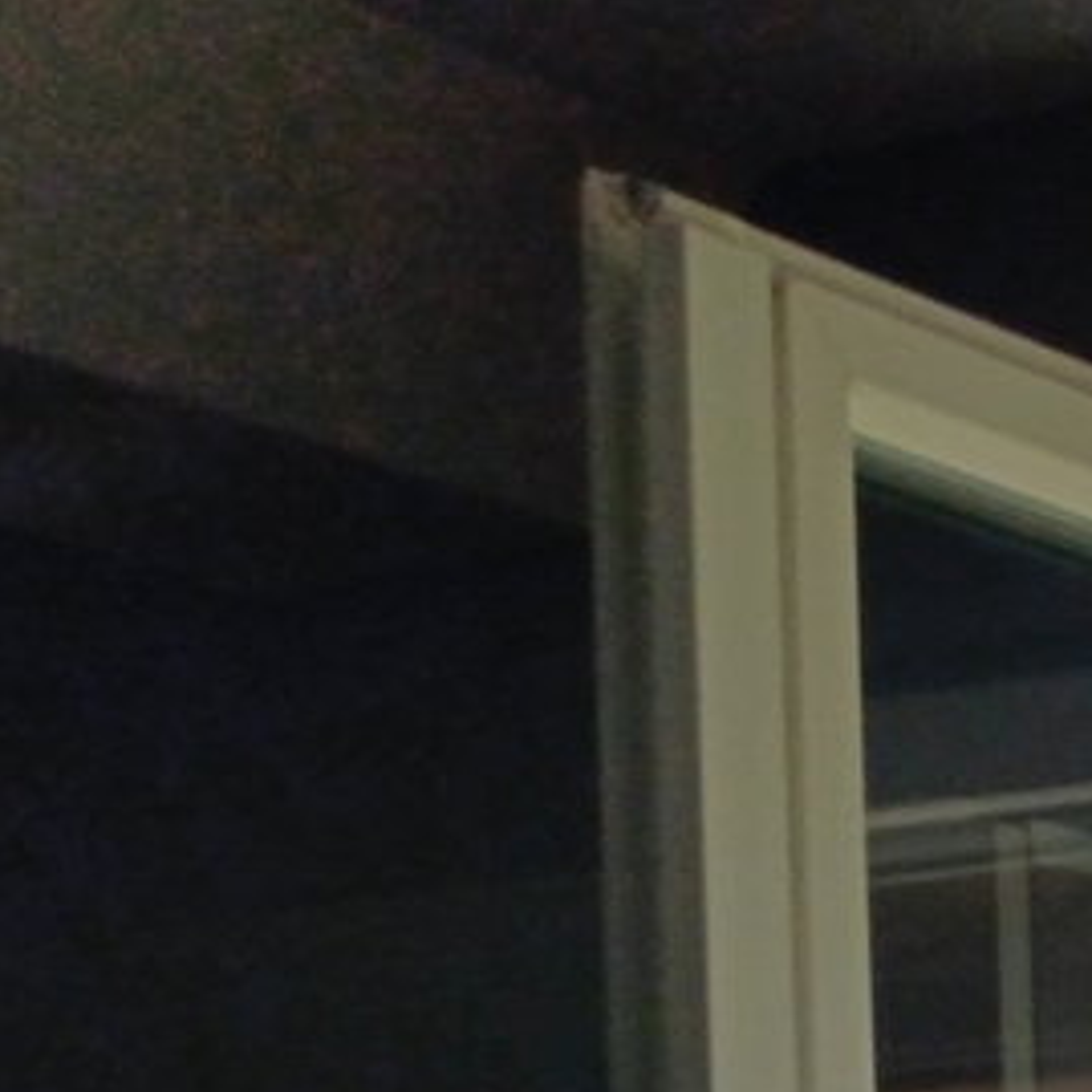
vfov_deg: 11.1
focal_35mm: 142
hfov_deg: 10.5
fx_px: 5068
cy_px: 2237
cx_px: 2655
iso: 100
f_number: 1.9
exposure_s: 1/276
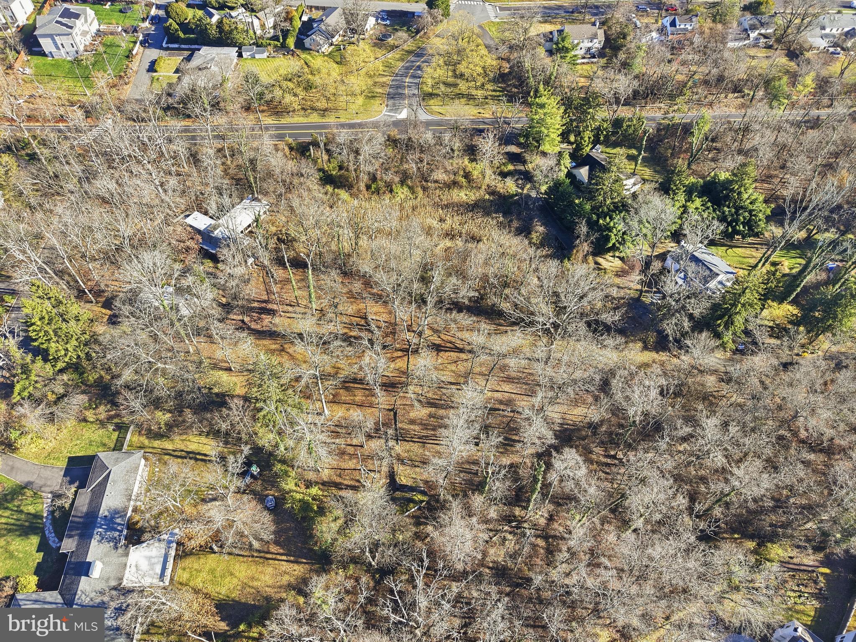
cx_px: 428
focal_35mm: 24
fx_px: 593
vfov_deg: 56.8
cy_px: 321
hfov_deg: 71.6
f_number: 1.8
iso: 100
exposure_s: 1/500
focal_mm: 8.7
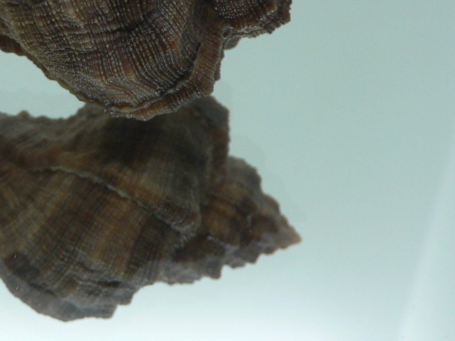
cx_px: 102
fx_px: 854
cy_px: 39
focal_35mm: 65
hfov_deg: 29.3
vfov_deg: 22.1
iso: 80
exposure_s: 1/60
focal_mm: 4.6
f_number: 2.8
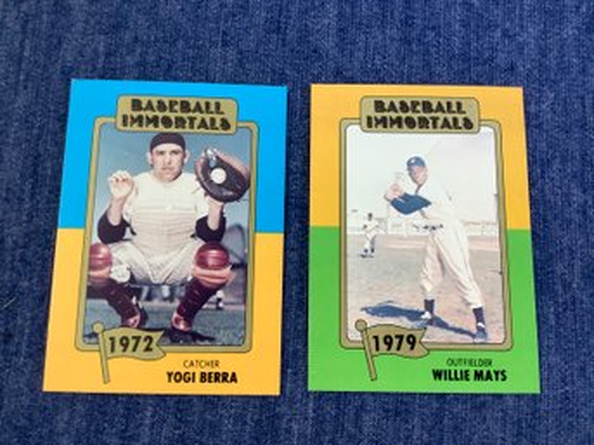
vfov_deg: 45.4
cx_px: 297
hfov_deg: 58.4
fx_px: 532
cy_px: 222
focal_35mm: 31
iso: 80
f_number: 2.4
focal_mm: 3.3
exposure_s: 1/50
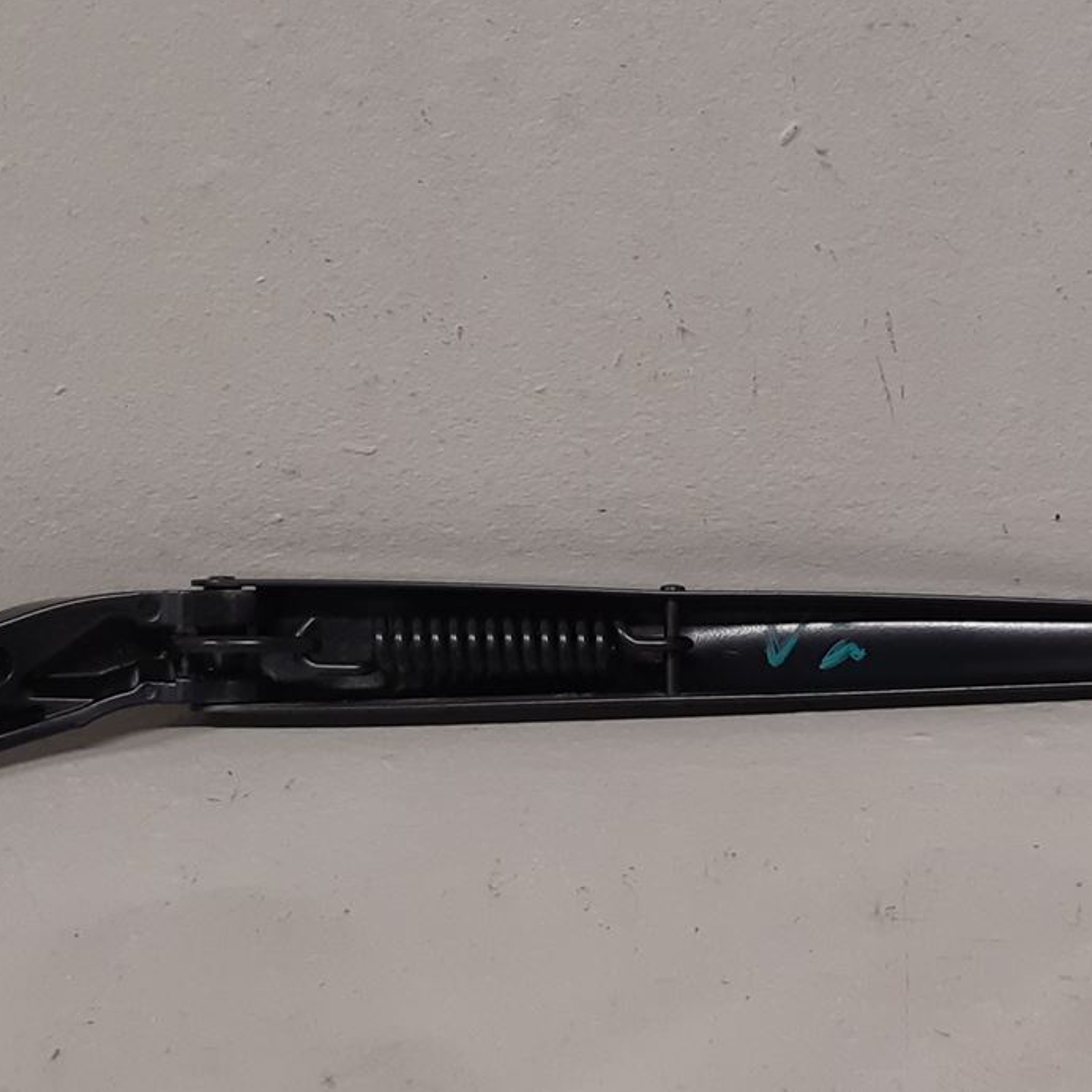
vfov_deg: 25.3
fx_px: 2427
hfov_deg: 24.8
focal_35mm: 68
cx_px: 936
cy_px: 596
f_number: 1.7
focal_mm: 3.93
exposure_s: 1/50
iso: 125
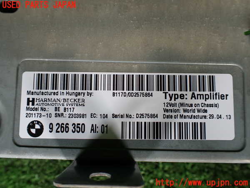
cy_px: 94
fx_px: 217
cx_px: 125
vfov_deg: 46.8
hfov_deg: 60.0
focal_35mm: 30
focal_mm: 5.4
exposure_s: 1/125
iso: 125
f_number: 2.3
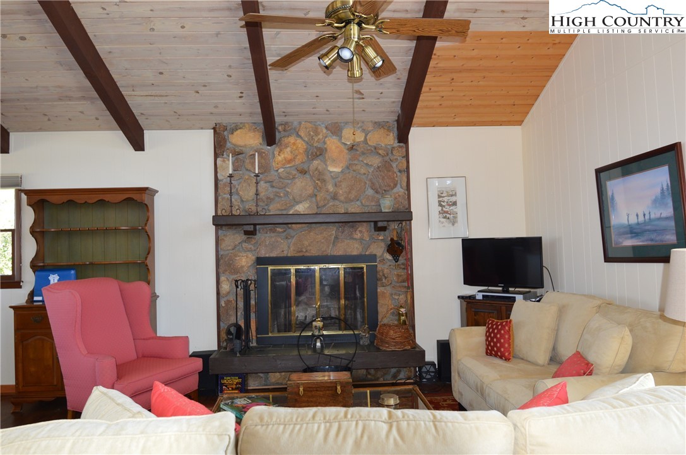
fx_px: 457
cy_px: 228
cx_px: 343
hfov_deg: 73.8
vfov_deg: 53.0
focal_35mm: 24
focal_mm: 16
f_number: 4
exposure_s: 1/60
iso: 560
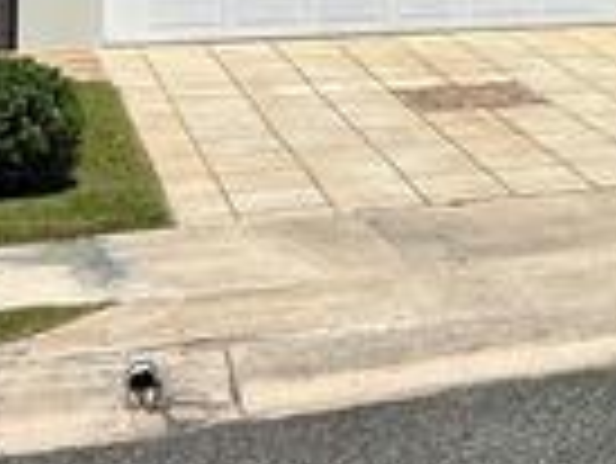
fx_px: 1692
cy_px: -173
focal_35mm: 95
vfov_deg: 14.8
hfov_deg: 17.1
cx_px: 1093
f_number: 1.5
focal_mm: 5.7
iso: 50
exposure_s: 1/11364
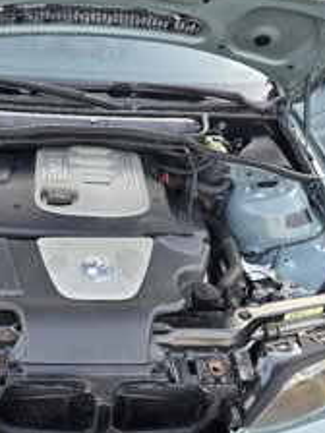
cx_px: 87
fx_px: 513
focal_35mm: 41
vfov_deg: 45.2
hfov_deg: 34.5
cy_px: 282
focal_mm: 6.3
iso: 40
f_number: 1.7
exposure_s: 1/182
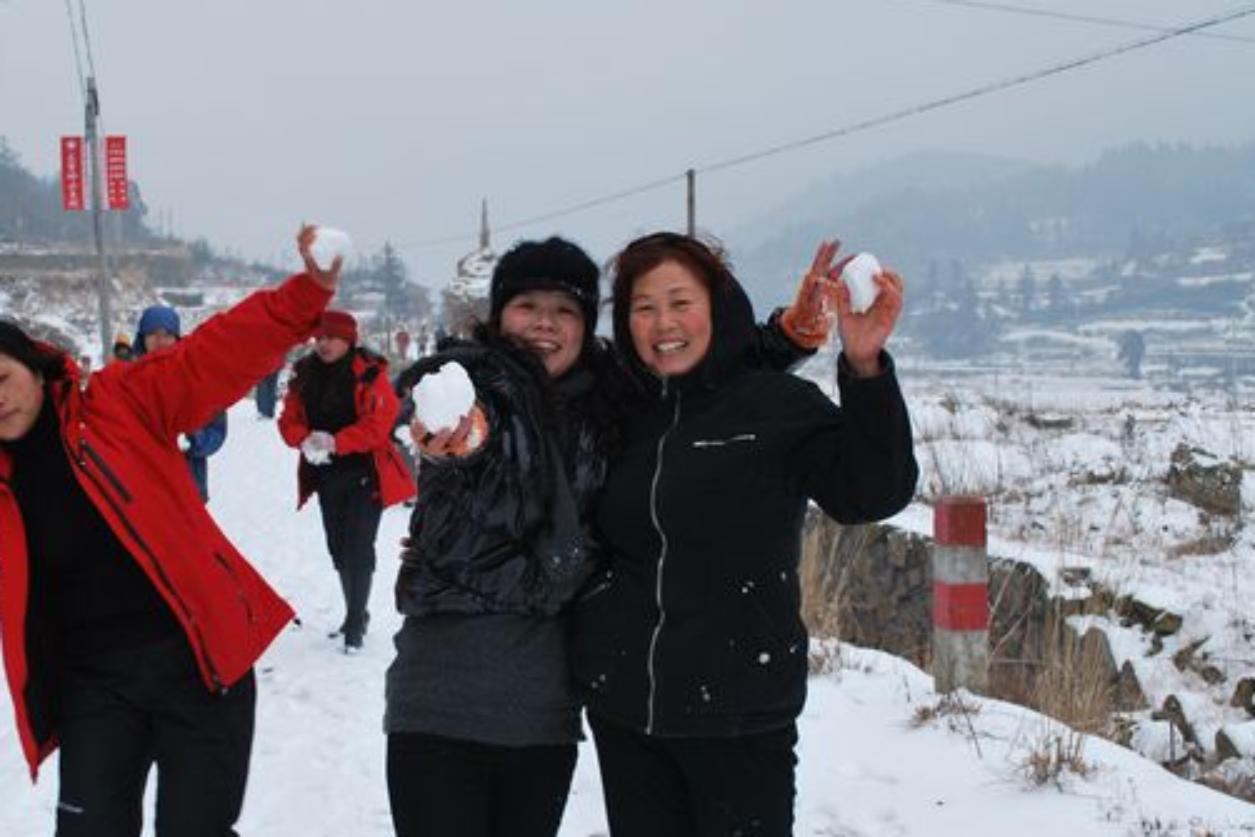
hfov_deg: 32.8
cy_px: 480
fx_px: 2116
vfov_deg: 22.4
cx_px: 460
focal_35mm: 61
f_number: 6.3
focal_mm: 29
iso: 100
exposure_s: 1/160
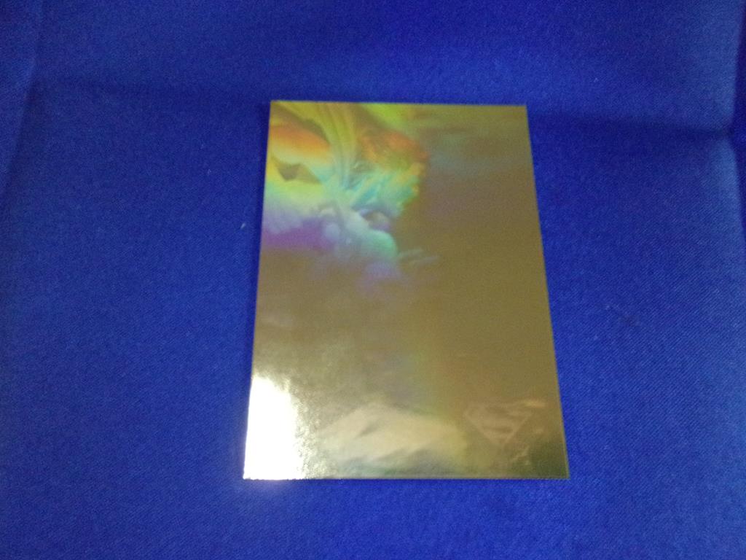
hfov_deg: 65.3
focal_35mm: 27
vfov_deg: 51.4
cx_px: 373
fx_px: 582
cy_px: 280
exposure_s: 1/7
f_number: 3
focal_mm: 4.9
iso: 800
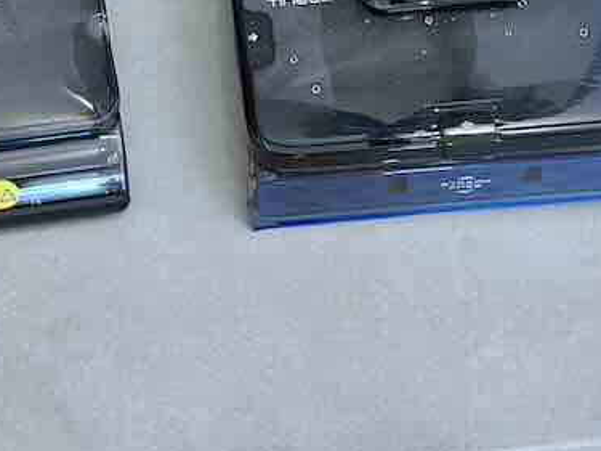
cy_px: -56
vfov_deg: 11.4
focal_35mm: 128
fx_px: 2222
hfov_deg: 15.3
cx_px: 112
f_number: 1.78
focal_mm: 6.86
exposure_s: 1/50
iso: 320
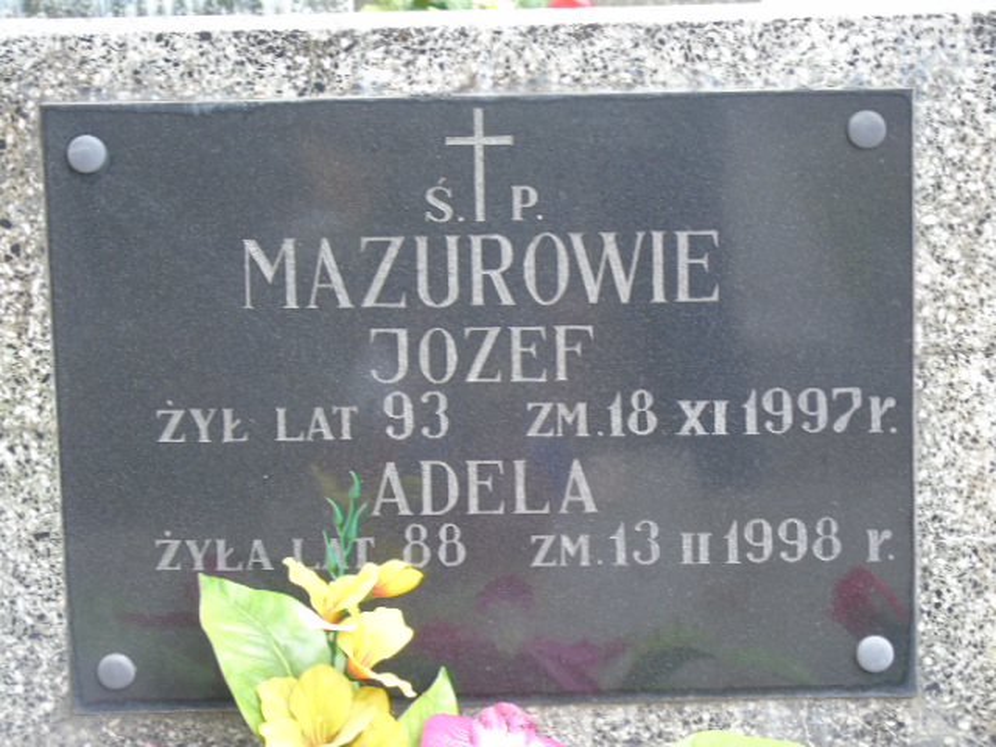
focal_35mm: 124
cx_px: 498
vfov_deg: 12.0
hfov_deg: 15.9
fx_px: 3568
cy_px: 374
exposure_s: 1/30
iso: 100
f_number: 4.6
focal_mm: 22
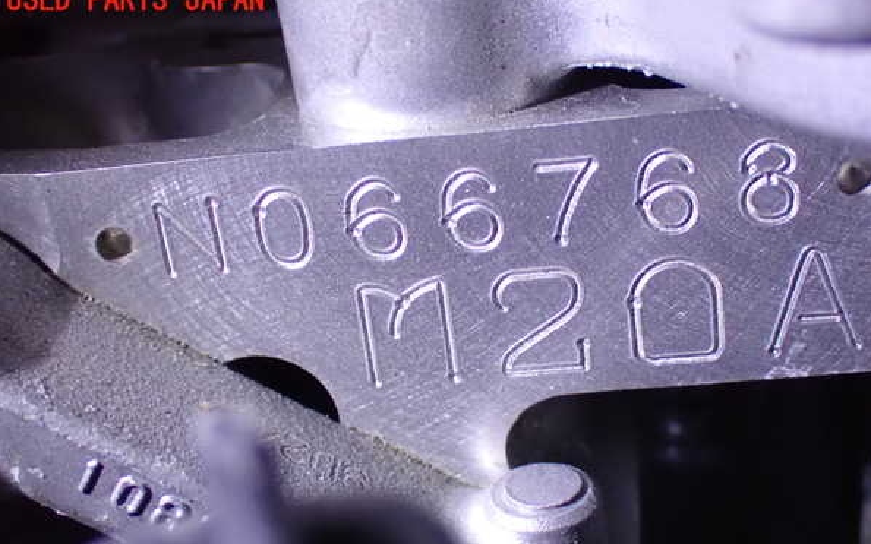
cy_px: 311
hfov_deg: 33.0
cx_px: 438
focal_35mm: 62
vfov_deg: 20.9
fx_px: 1472
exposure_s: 1/50
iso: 1600
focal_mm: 10.35
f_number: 3.5
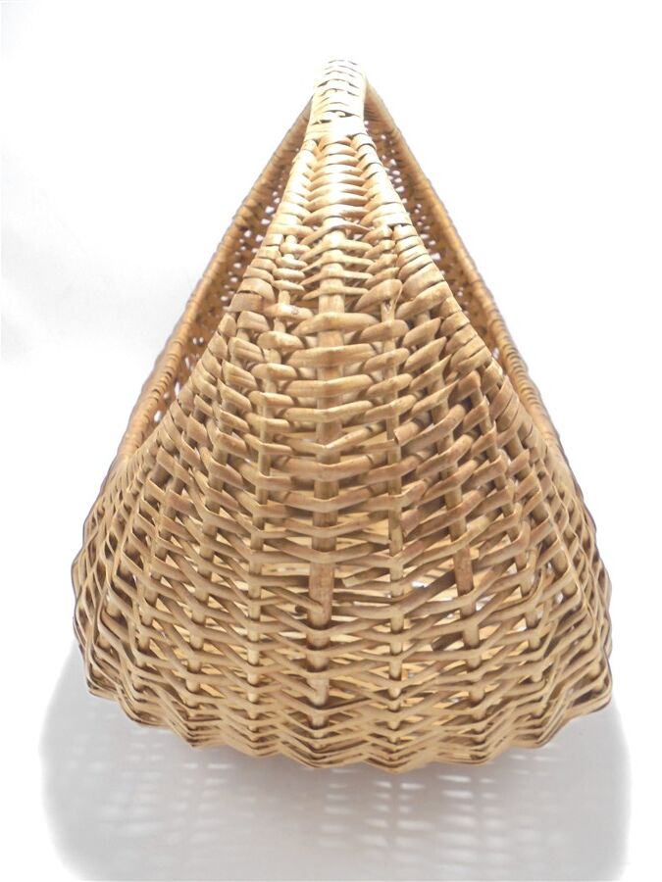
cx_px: 331
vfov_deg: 43.9
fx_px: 1096
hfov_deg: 33.6
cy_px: 441
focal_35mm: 43
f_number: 4.5
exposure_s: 1/30
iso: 250
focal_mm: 7.8
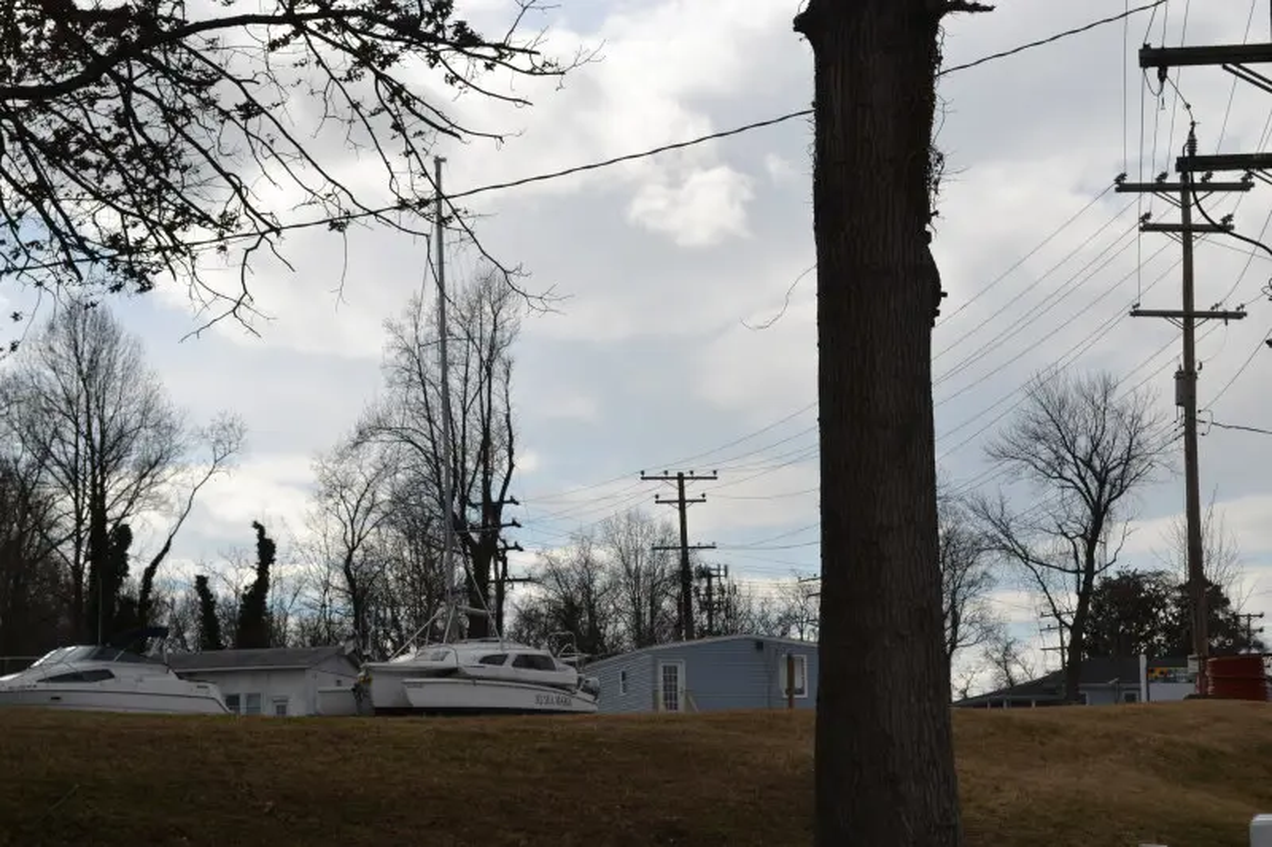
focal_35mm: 82
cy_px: 424
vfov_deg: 16.5
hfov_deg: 24.6
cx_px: 636
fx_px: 2914
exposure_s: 1/400
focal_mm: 55
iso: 100
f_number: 10
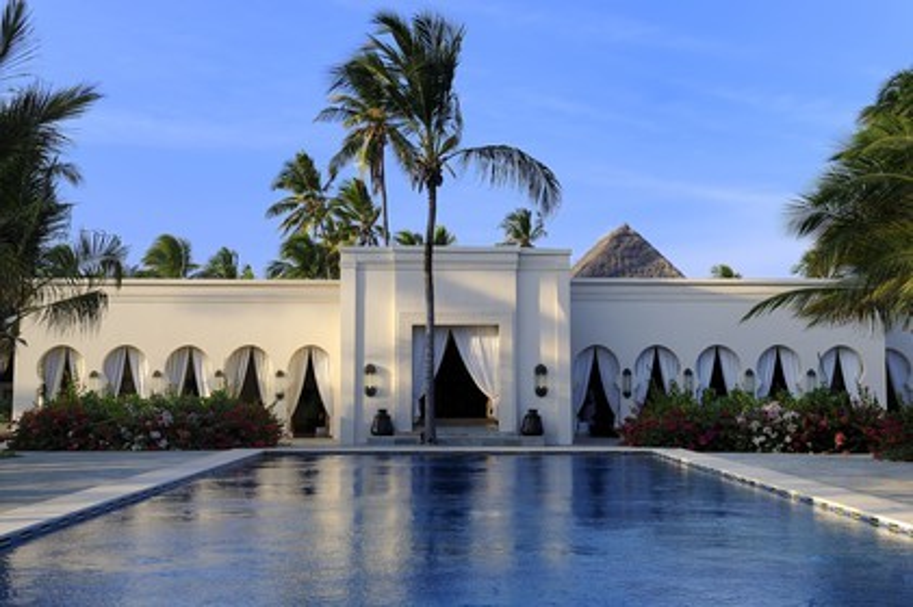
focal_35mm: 48
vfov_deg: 28.0
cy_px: 304
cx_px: 456
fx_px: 1216
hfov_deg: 41.1
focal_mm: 48
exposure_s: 1/160
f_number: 7.1
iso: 200
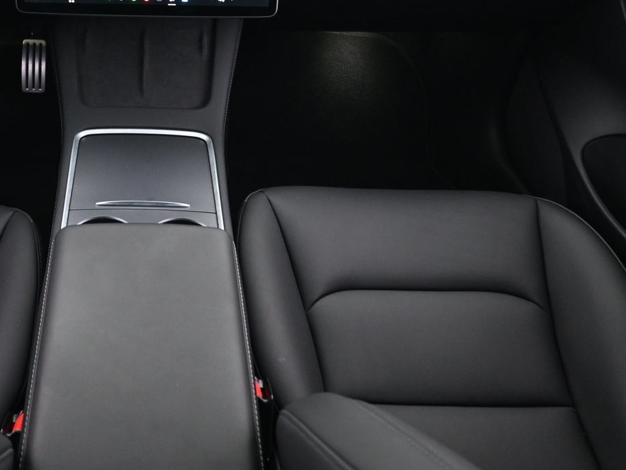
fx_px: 741
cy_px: 144
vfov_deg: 34.7
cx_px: 143
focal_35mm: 41
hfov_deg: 44.0
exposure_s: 1/15
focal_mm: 16
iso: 1600
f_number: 3.5
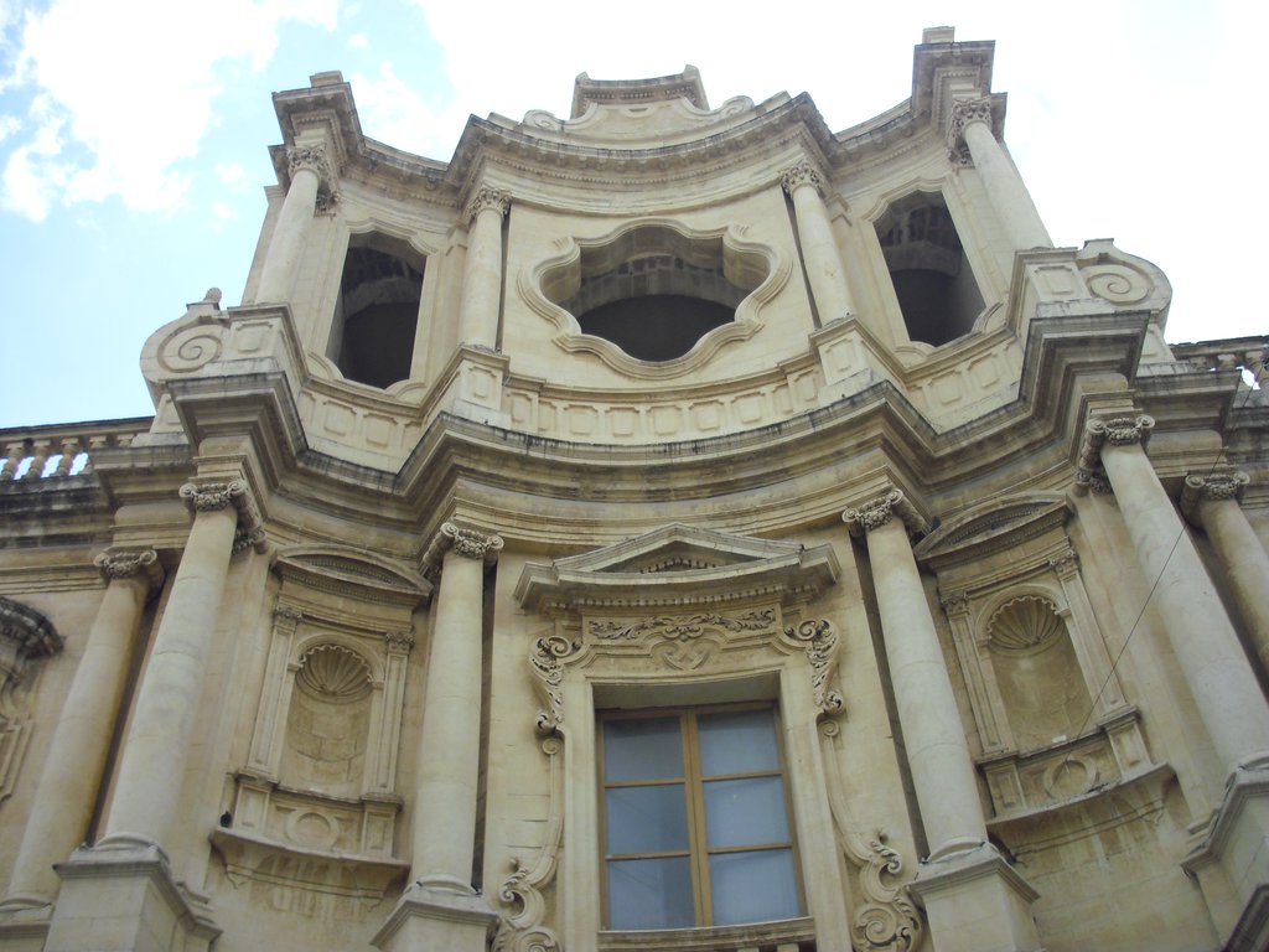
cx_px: 634
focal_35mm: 38
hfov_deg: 49.0
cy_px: 476
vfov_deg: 37.7
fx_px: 1393
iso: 100
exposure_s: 1/80
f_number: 8
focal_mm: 6.2
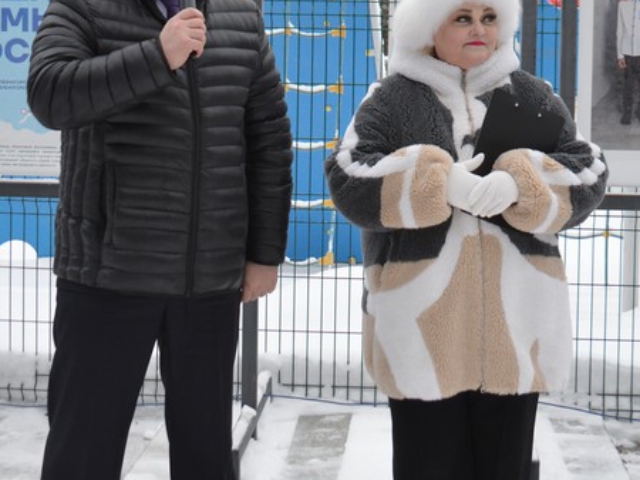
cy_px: 120
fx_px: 1515
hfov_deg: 23.8
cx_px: 309
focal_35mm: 82
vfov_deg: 17.9
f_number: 5.6
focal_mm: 32
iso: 360
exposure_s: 1/125
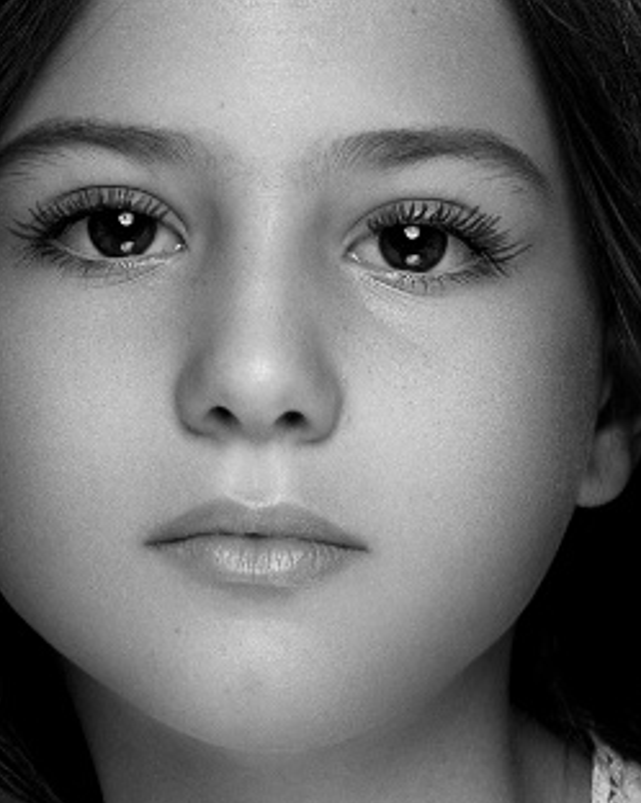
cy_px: 1624
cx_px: 637
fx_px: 6863
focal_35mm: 289
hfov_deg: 5.3
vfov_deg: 6.5
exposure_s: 1/200
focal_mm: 50
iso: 100
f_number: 8
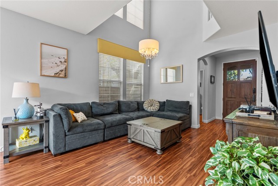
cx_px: 139
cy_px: 93
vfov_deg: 73.8
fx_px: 124
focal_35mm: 16
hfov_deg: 96.7
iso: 1600
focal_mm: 16
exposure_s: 1/13
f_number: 8
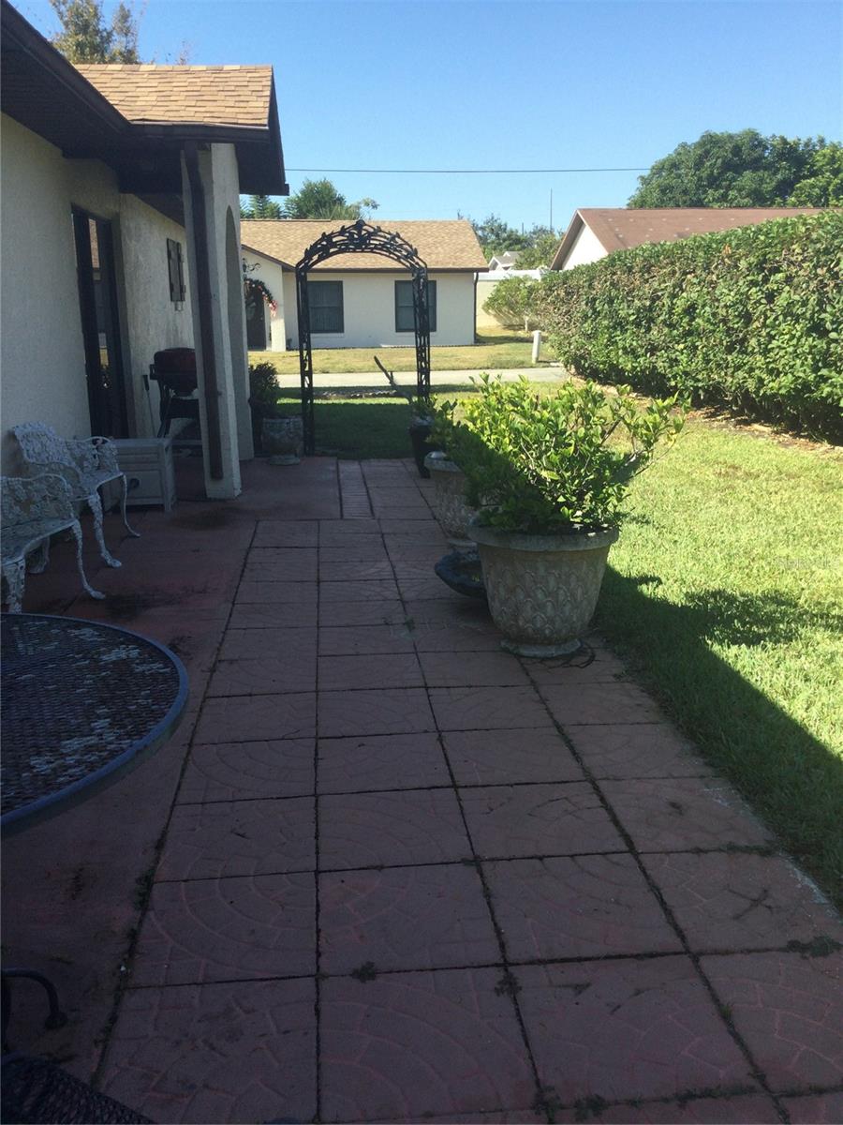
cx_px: 422
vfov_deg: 58.4
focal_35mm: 31
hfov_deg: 45.4
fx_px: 1007
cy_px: 562
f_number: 2.4
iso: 25
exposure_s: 1/617
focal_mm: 3.3
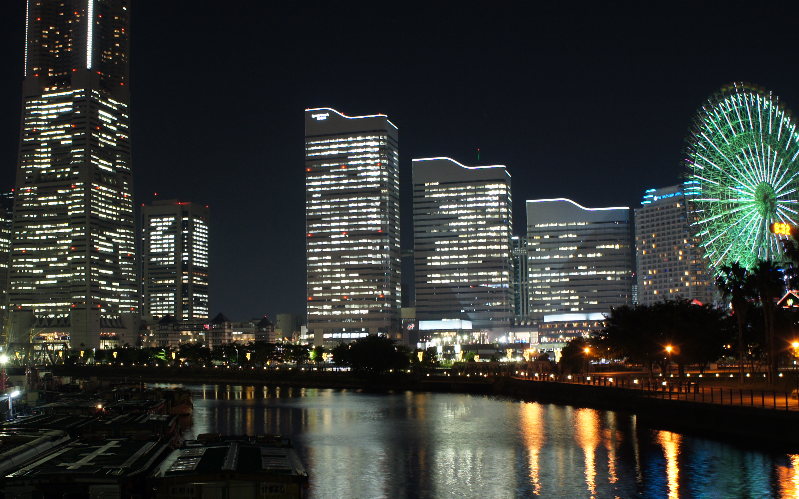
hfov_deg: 47.1
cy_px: 282
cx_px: 353
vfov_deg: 30.5
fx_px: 915
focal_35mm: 42
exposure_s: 1.3
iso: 200
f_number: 5.6
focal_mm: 18
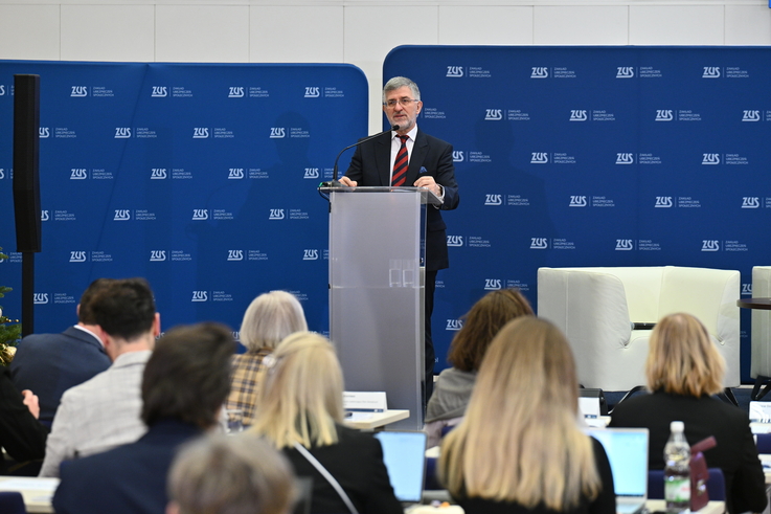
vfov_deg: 10.2
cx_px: 386
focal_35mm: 135
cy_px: 257
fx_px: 2890
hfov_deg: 15.2
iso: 1250
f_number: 4.5
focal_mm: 135
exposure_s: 1/200
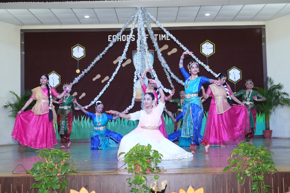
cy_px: 96
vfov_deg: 26.5
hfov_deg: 38.9
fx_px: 411
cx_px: 145
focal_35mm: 51
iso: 2000
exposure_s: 1/160
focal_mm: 51
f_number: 6.3
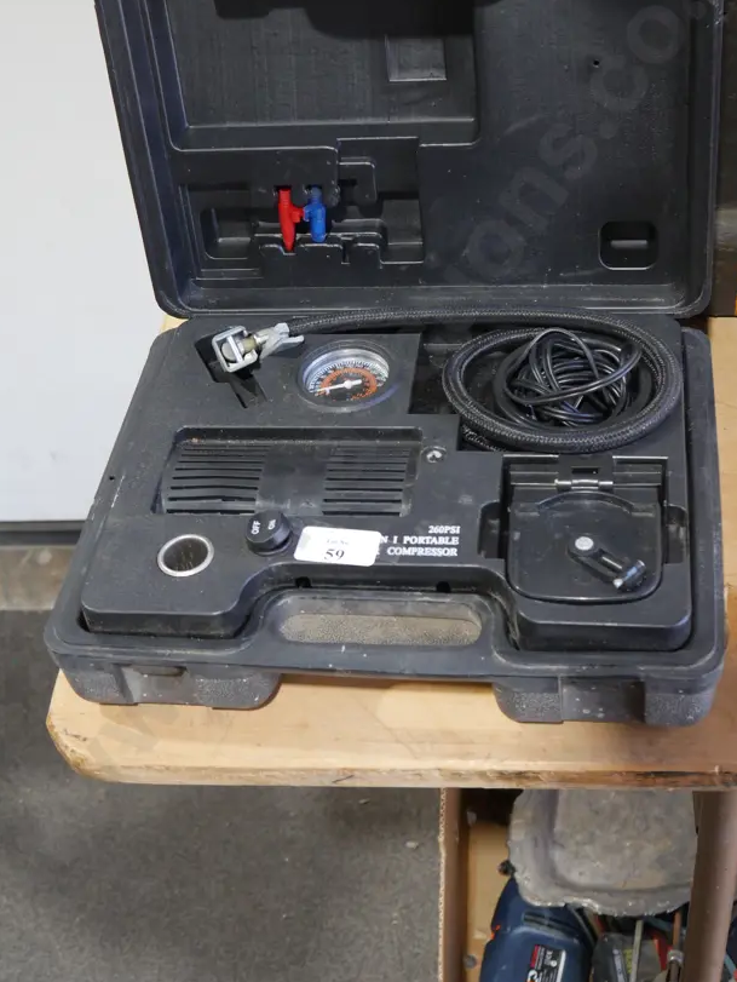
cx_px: 385
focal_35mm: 53
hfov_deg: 27.5
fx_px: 1503
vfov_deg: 36.0
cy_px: 392
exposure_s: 1/60
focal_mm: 21
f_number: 4.6
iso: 500
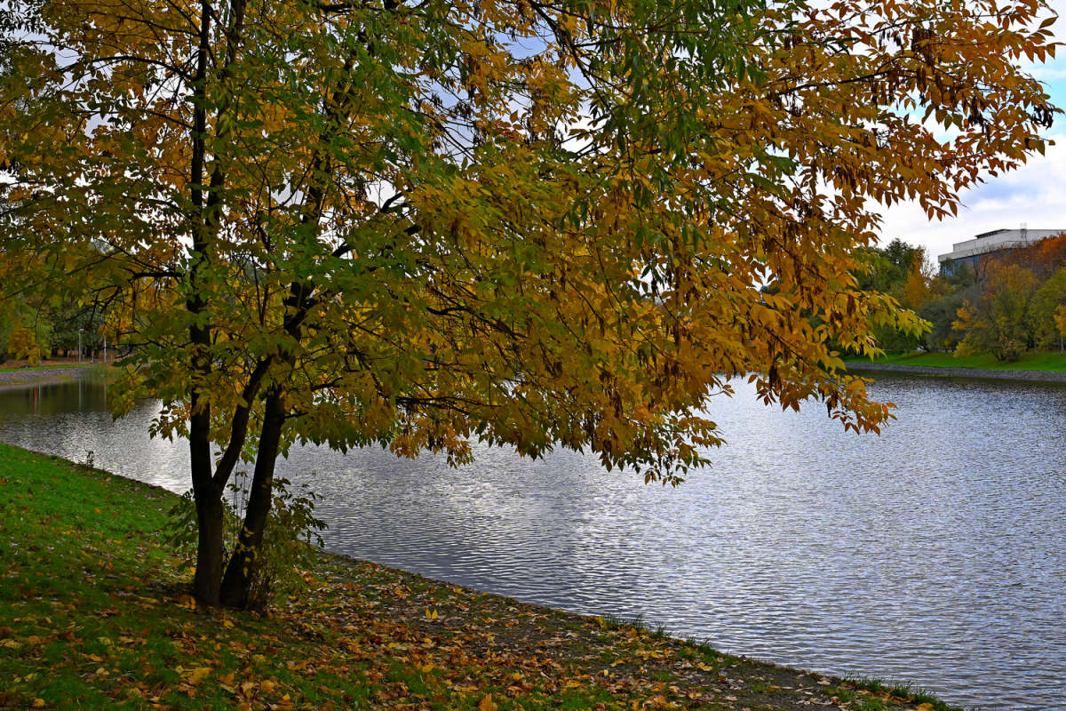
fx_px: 1022
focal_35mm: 34
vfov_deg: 38.4
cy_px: 356
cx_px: 533
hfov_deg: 55.1
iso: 100
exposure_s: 1/125
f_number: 5.6
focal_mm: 23
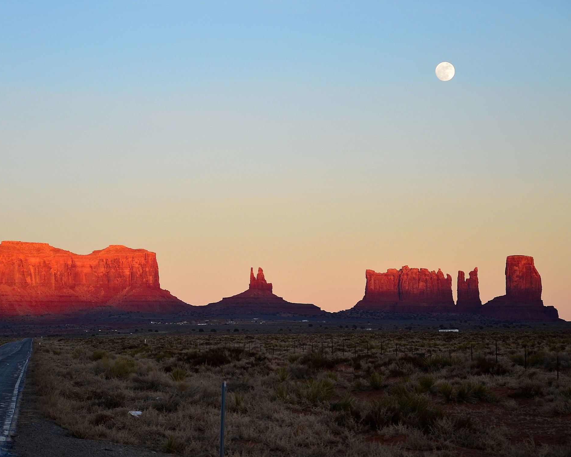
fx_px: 2112
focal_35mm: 125
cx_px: 224
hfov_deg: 15.4
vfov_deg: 12.3
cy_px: 220
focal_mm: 70
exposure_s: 1/80
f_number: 5.6
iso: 100
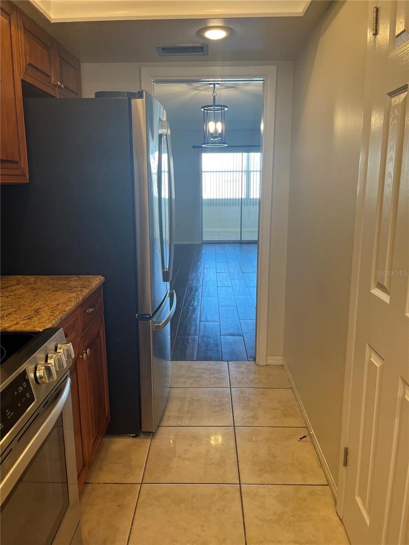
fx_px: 410
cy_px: 272
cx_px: 204
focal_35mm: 26
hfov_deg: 53.1
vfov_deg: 67.3
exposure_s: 1/120
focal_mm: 5.1
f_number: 1.6
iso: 64
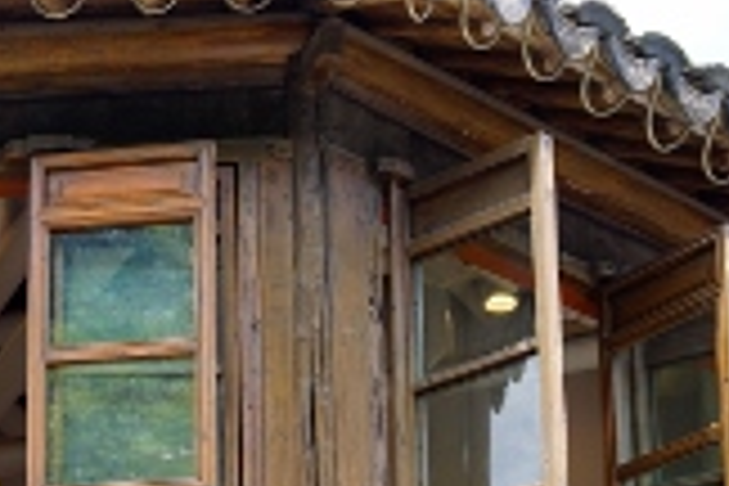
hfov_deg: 12.1
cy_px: 538
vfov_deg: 8.2
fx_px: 3366
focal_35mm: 166
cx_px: -135
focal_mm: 45
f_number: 5.6
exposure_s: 1/100
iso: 100
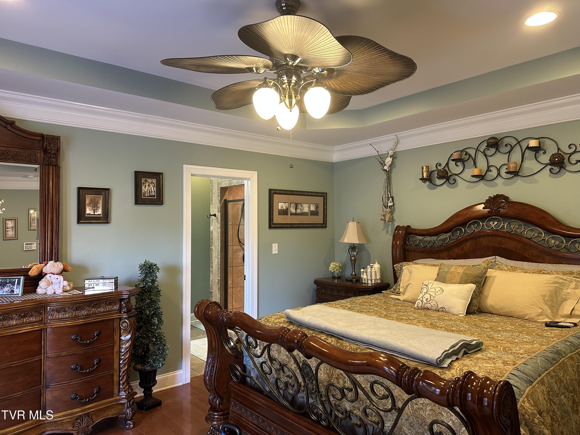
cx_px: 290
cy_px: 218
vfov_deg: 56.8
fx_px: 402
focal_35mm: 24
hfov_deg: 71.6
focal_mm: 6.86
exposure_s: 1/60
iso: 250
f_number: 1.78
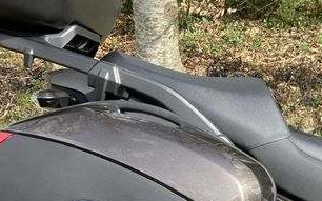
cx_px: 247
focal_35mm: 62
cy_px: 250
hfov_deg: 32.3
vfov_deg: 19.5
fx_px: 544
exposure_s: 1/433
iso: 32
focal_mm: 3.99
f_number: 1.8
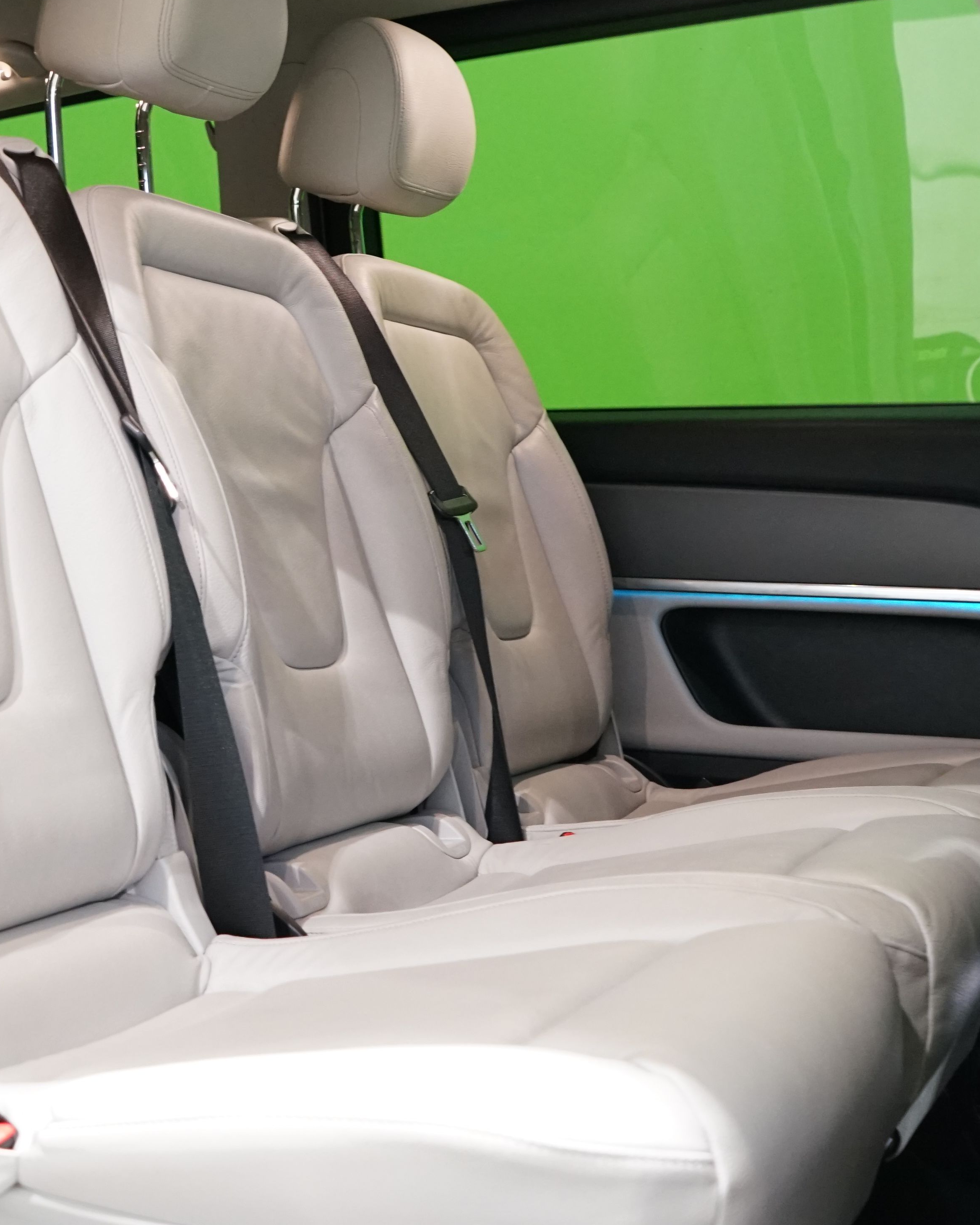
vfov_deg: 34.7
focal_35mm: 54
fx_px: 1958
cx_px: 142
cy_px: 531
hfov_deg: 27.3
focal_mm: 28
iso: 2500
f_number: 5
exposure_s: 1/20
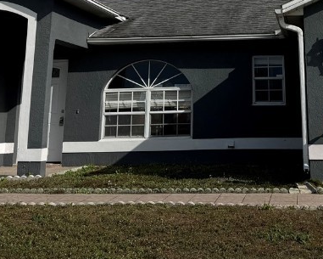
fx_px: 602
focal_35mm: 63
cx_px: 248
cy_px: -36
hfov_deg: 29.5
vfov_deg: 22.6
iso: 80
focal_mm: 6.76
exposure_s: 1/10417
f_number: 1.78
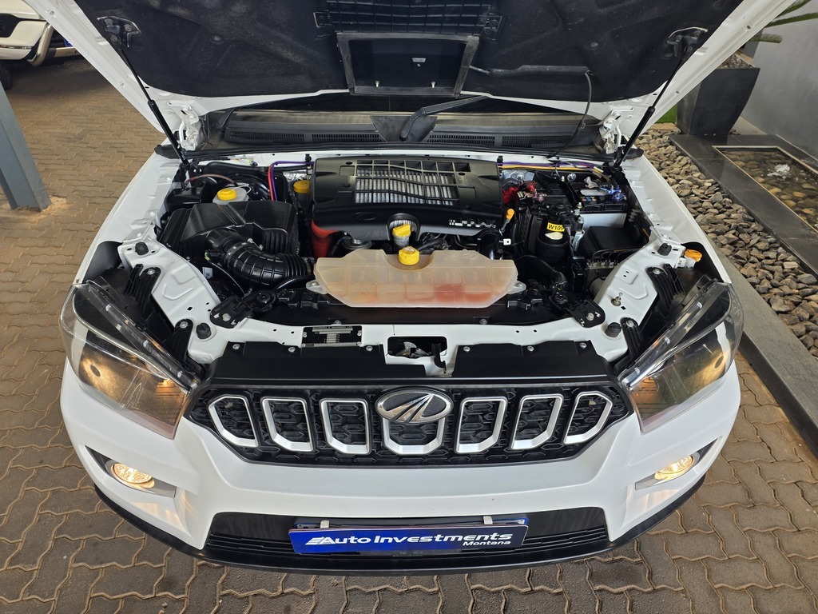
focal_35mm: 23
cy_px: 307
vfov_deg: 58.9
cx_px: 409
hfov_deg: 73.9
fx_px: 544
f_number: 1.7
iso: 64
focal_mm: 6.25
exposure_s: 1/180
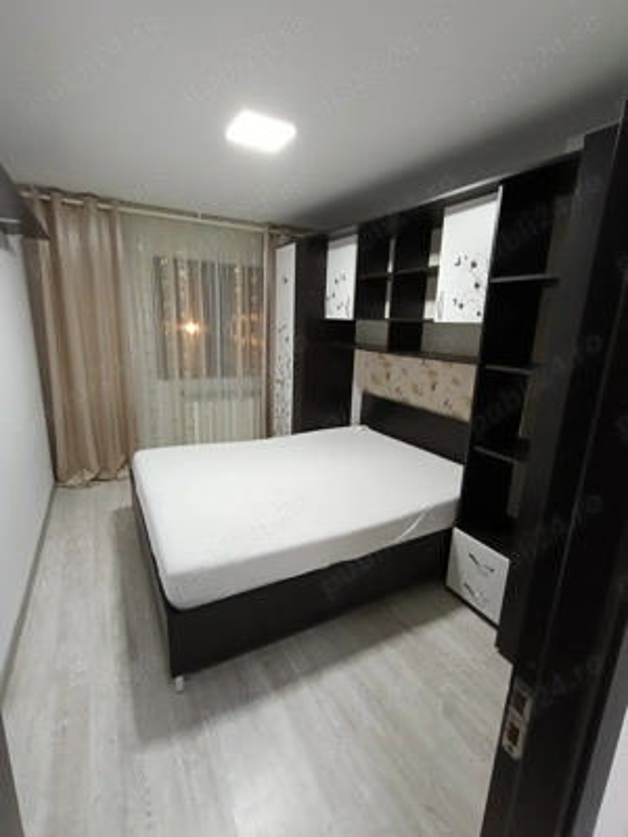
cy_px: 418
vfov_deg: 94.5
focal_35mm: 16
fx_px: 387
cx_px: 314
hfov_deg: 78.1
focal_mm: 1.68
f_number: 2.2
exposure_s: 1/25
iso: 400
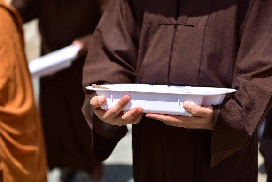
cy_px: 89
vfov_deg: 18.7
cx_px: 127
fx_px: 552
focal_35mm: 73
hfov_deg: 27.7
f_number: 2.8
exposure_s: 1/1600
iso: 80
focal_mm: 66
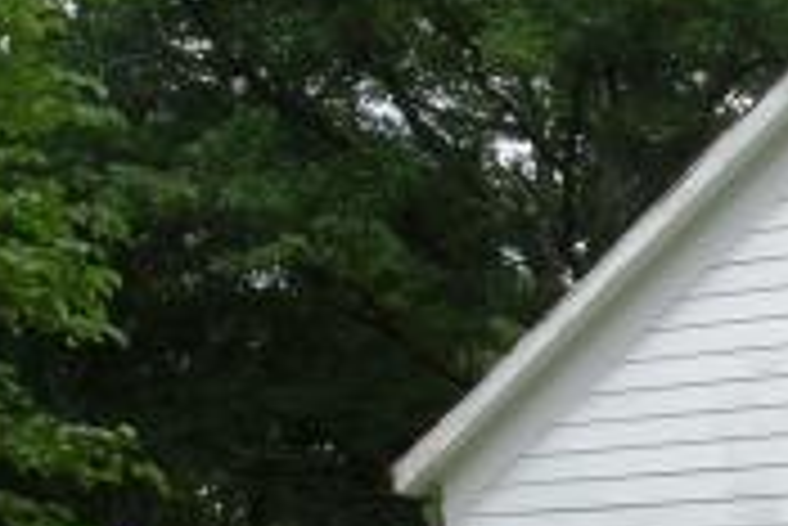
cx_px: 878
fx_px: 2213
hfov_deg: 19.3
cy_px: 486
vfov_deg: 13.4
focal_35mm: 101
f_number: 5.6
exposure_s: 1/193
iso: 50
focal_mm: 5.8
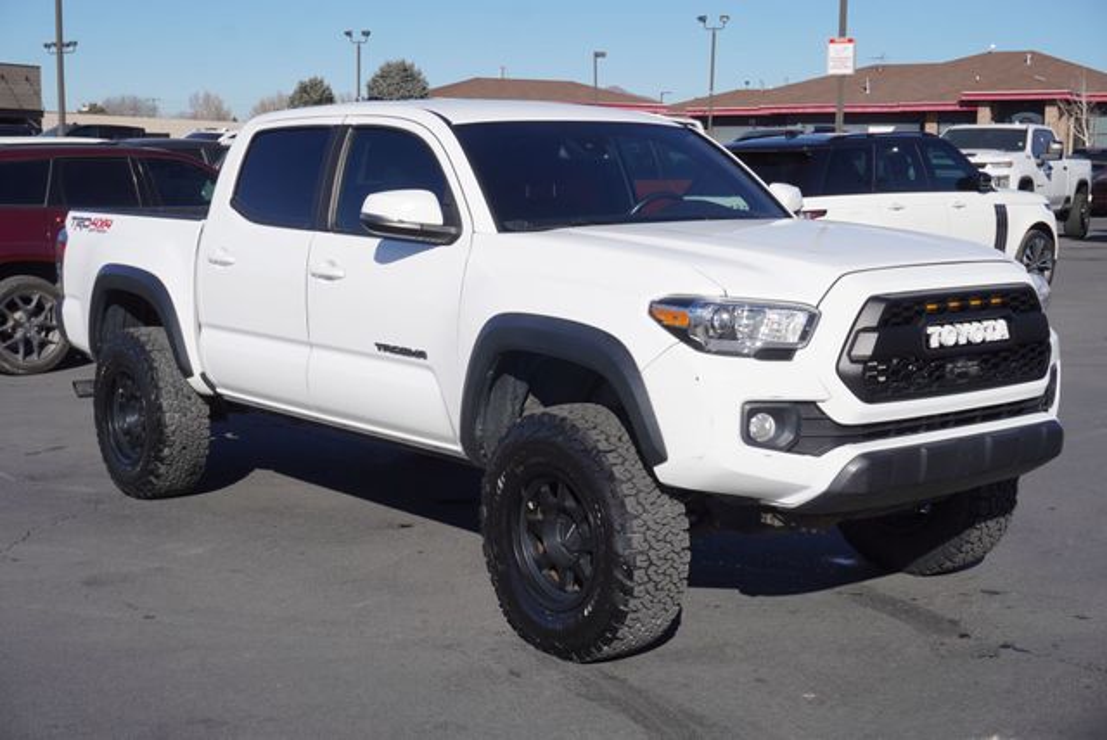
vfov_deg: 26.5
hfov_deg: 38.8
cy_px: 370
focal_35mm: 51
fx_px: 1570
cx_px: 554
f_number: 9
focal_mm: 34
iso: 100
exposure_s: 1/320
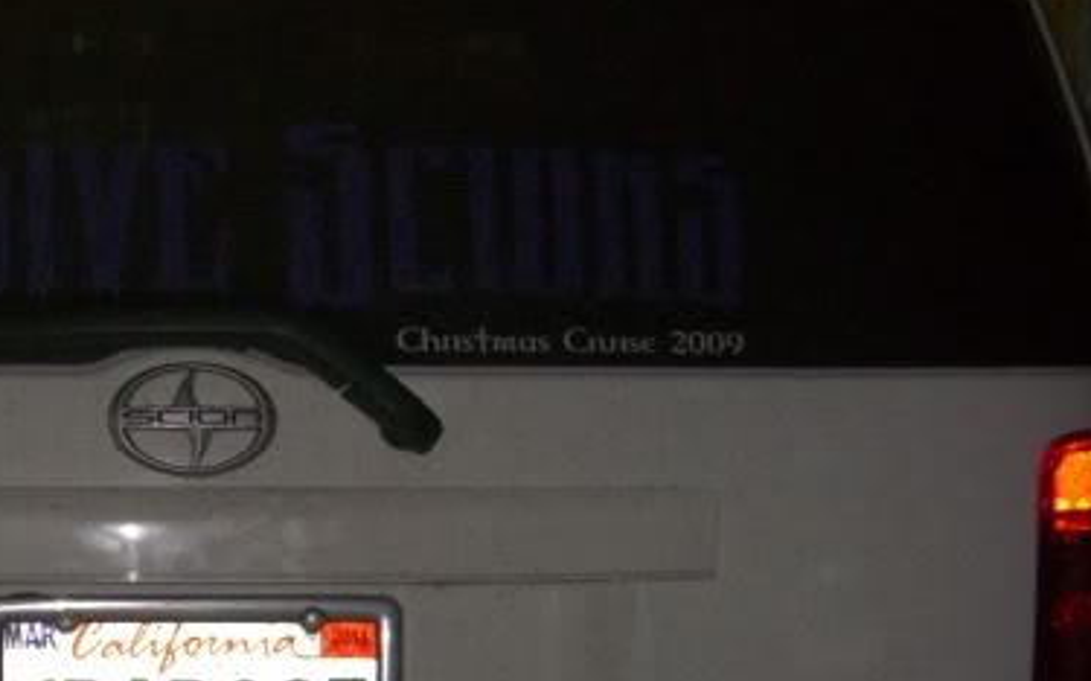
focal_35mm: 110
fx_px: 3269
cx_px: 166
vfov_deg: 11.6
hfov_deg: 18.7
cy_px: 824
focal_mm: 7.9
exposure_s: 1/60
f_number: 2.8
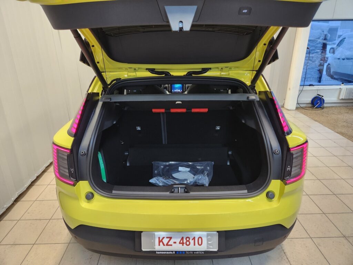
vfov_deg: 58.9
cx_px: 176
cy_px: 132
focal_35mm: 23
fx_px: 235
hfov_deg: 73.9
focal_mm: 5.4
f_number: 1.8
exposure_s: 1/100
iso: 200
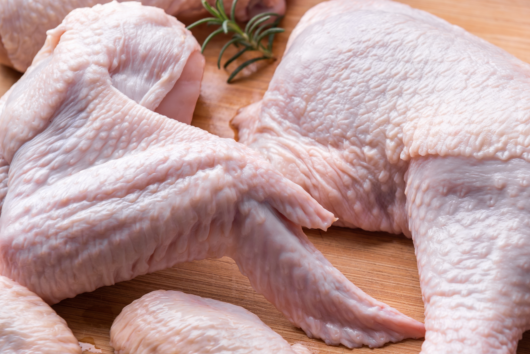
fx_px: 1546
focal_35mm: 105
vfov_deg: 13.0
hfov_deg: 19.3
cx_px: 419
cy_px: 210
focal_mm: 66
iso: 100
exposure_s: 1/125
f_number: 7.1
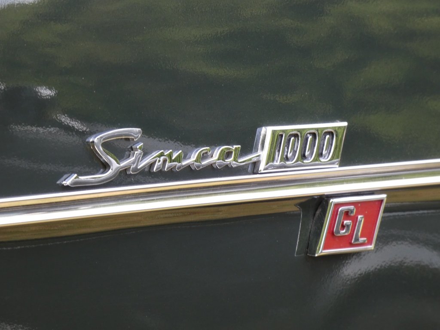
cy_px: 165
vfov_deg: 3.9
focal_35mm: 384
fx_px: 4881
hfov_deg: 5.2
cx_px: 220
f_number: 5.6
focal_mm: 68.8
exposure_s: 1/125
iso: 320
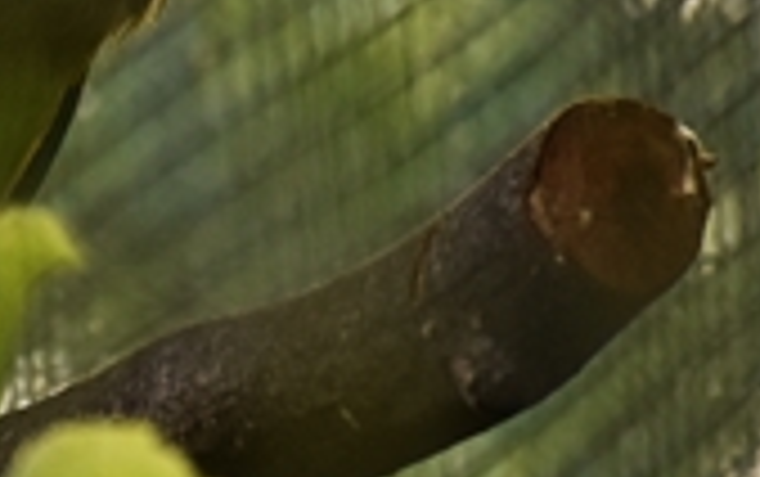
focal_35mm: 1297
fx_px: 26891
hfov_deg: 1.6
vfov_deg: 1.0
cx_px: -184
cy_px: 38
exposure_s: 1/250
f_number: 5.6
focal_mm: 140
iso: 720
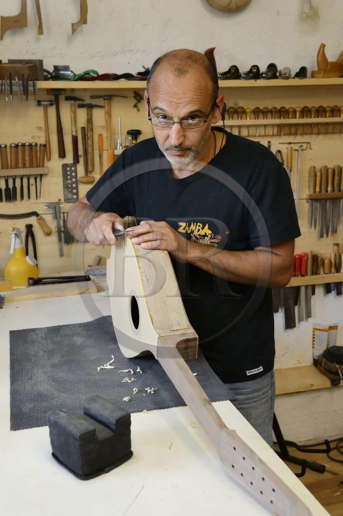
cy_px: 258
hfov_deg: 31.8
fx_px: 601
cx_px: 172
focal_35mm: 42
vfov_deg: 46.4
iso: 1600
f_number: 6.3
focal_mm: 42
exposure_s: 1/50
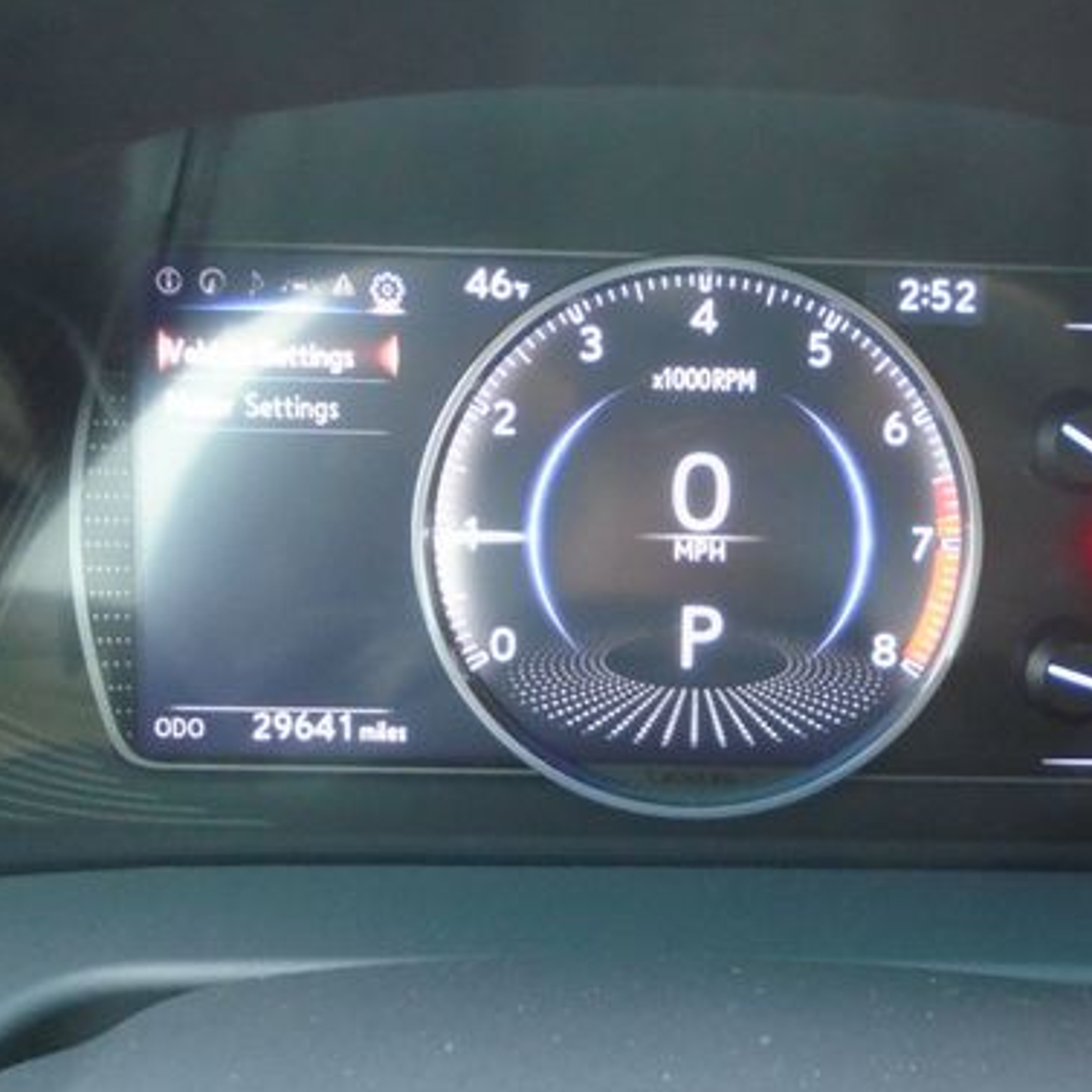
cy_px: 498
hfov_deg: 42.3
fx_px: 1392
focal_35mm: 39
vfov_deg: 42.8
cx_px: 727
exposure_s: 1/13
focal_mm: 4.6
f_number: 3.2
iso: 400
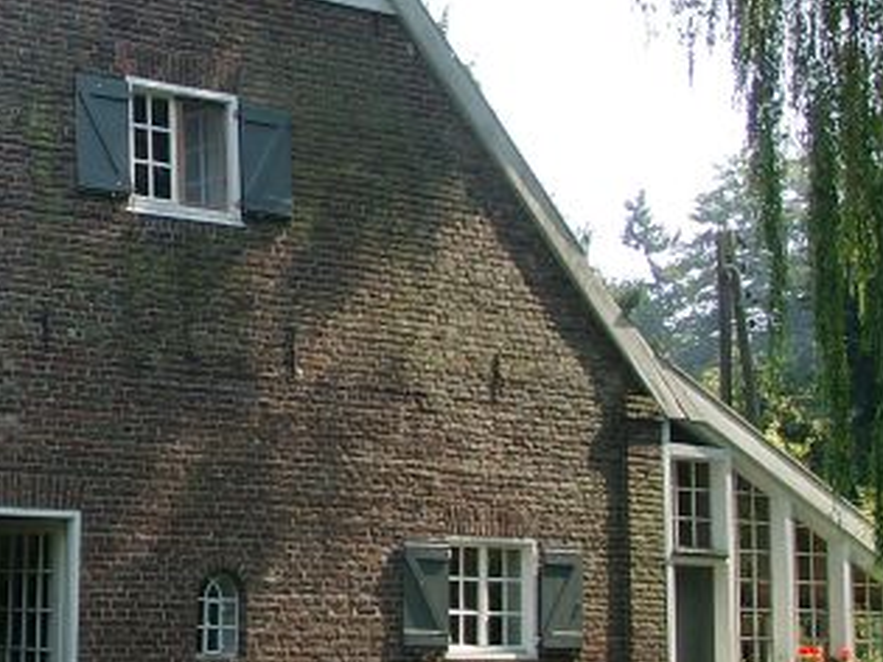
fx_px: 2397
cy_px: 210
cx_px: -67
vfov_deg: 15.7
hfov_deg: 20.0
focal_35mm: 94
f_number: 4
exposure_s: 1/212
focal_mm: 7.69
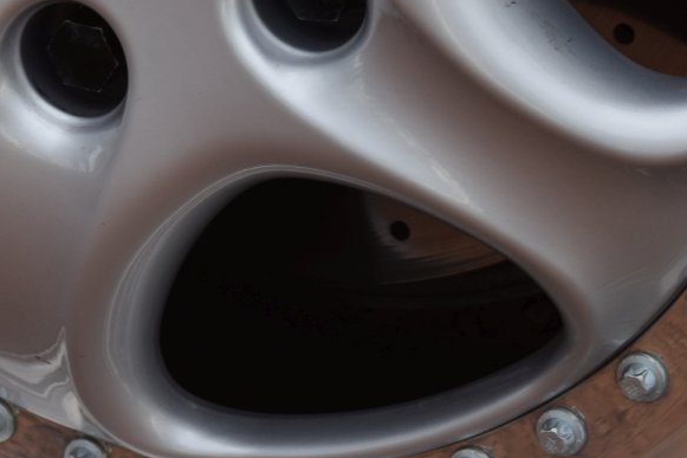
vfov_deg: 6.1
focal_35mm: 223
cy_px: -239
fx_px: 4254
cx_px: 127
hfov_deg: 9.2
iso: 100
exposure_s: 1/80
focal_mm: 48
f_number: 5.3
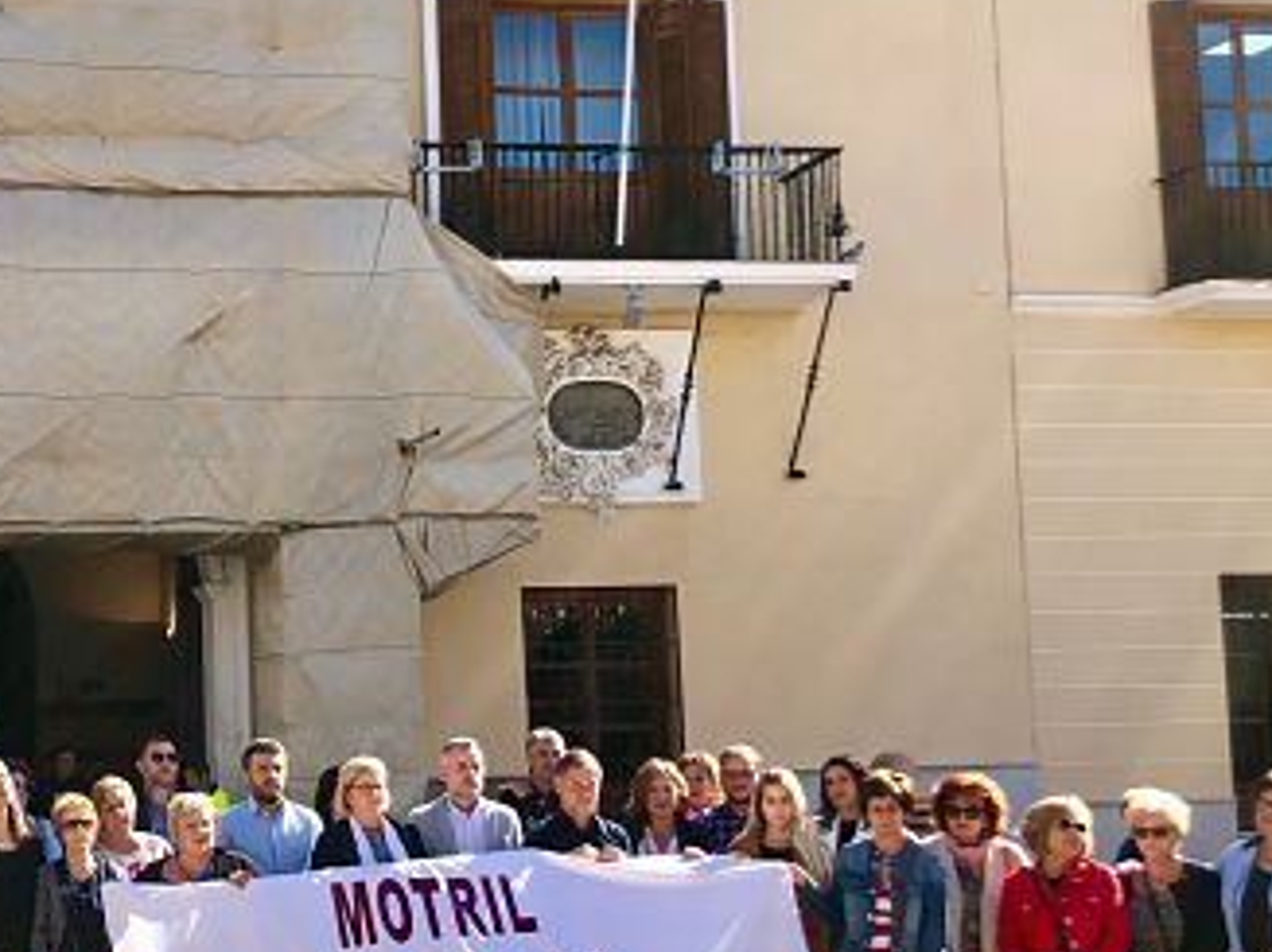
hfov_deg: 31.9
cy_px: 608
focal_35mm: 57
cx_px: 84
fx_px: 2094
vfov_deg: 25.5
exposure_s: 1/906
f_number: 1.8
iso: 20
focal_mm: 4
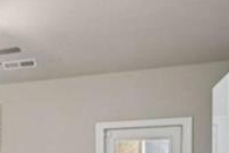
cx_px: -244
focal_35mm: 77
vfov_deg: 16.9
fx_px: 490
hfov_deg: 17.5
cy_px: 185
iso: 100
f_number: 8
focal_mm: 15.2
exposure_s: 1/6
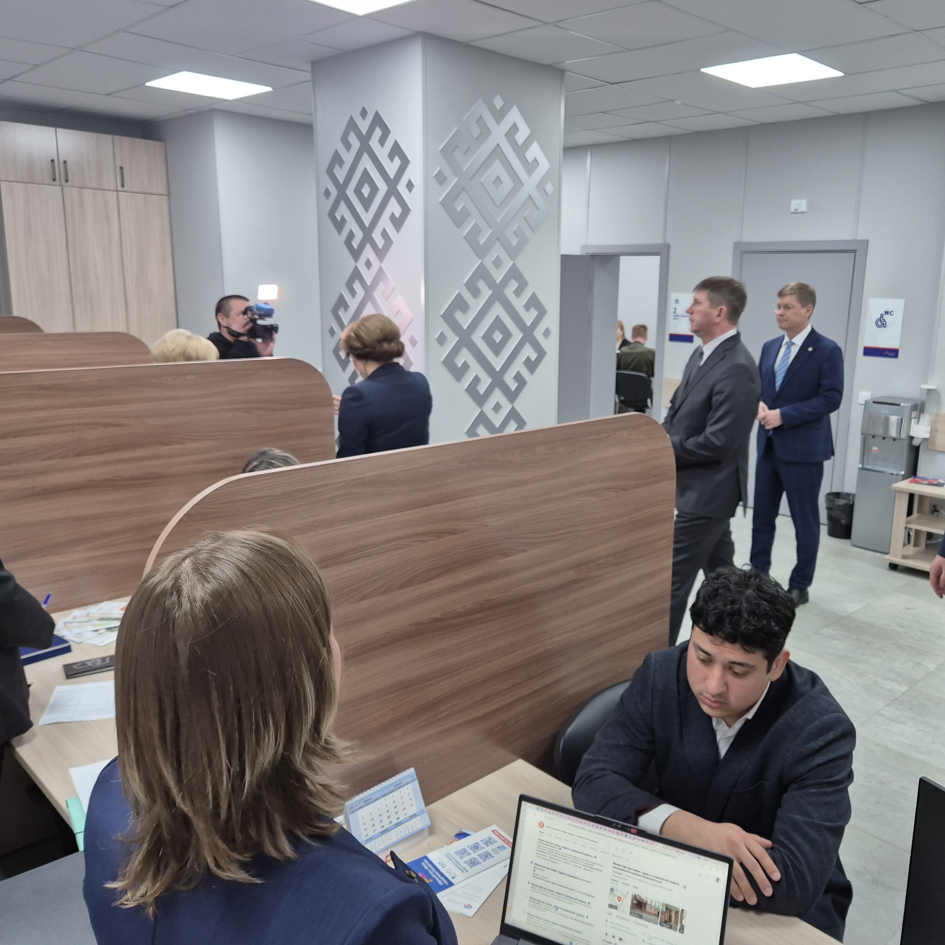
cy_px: 470
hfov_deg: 56.9
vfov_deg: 57.3
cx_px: 566
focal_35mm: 28
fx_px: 865
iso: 160
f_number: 1.8
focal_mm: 5.4
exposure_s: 1/100
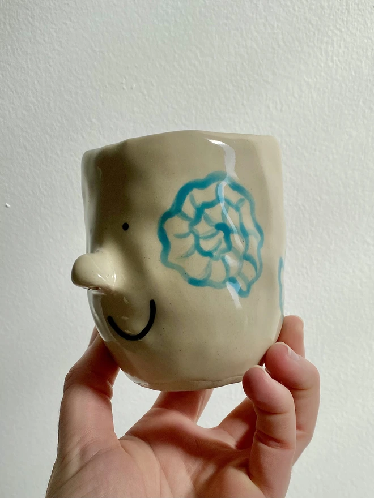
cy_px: 249
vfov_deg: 67.3
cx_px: 187
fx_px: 375
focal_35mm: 26
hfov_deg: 53.1
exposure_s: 1/1464
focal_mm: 4.25
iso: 32
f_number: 1.8
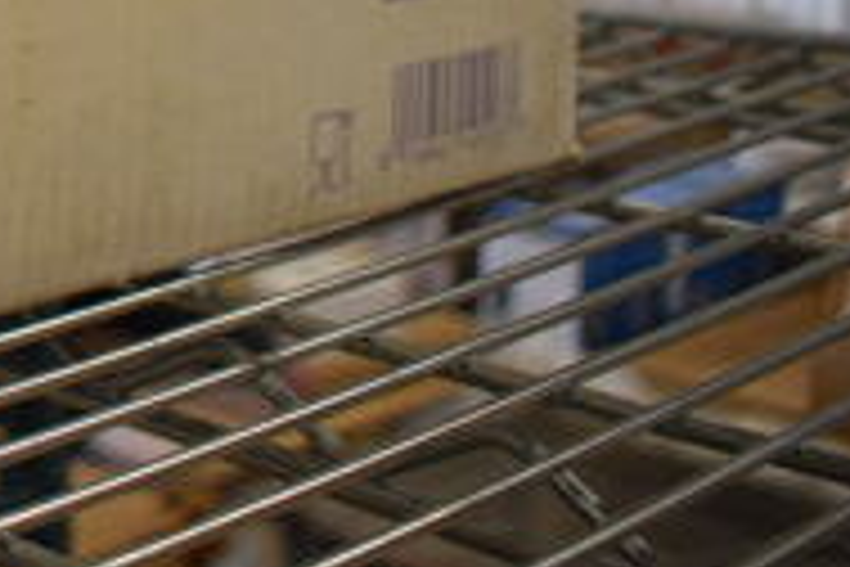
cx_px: -490
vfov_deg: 13.2
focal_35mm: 97
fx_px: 2290
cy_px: -315
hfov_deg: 18.3
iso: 900
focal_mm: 20
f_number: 3.8
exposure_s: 1/125
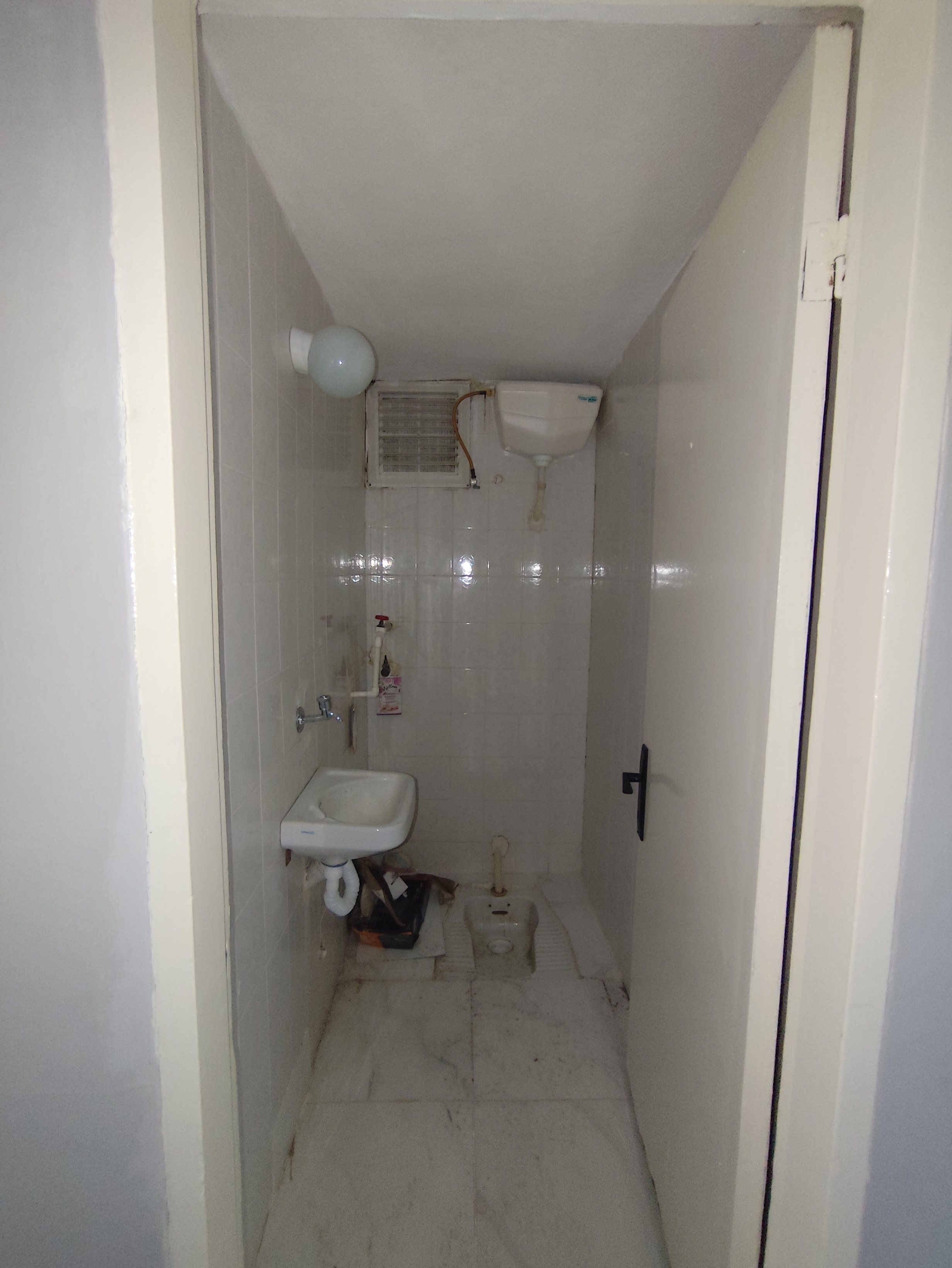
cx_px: 476
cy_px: 634
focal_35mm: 16
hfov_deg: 78.2
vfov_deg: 94.5
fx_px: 586
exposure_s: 1/33.3
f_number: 2.2
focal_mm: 1.65
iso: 500
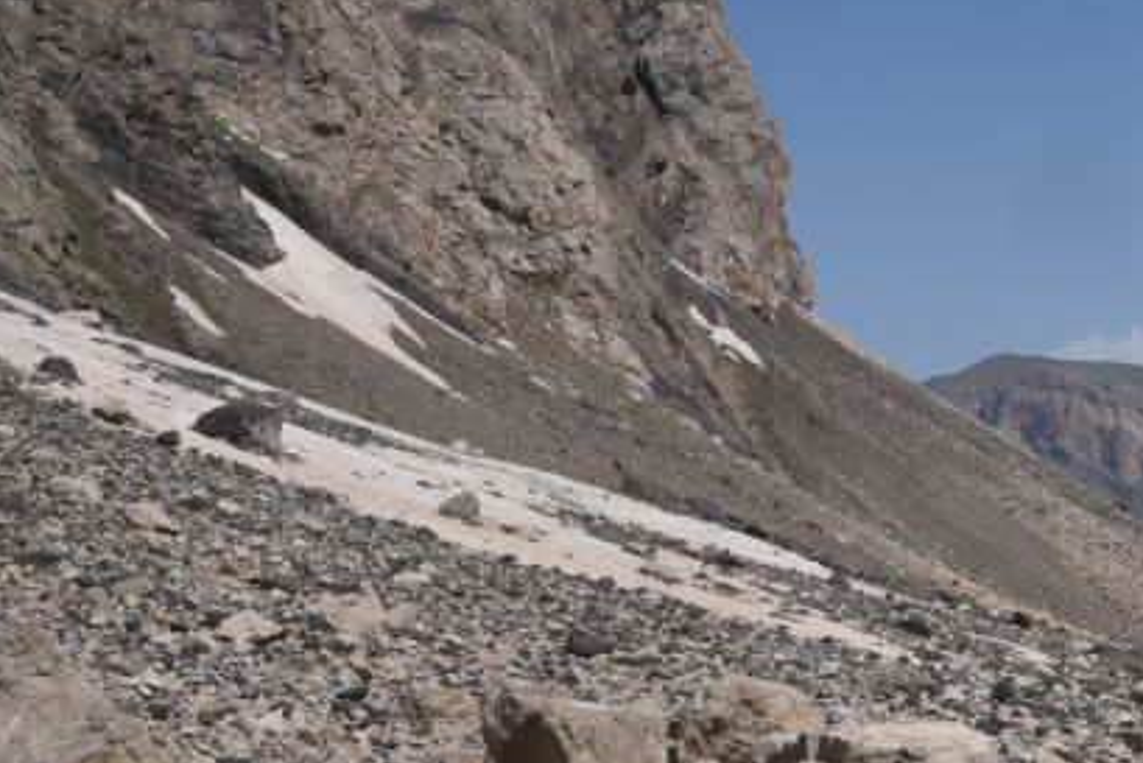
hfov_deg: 12.4
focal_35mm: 159
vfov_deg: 8.6
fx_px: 5050
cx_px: 1629
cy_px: 524
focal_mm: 50
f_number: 18
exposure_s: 1/125
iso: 160
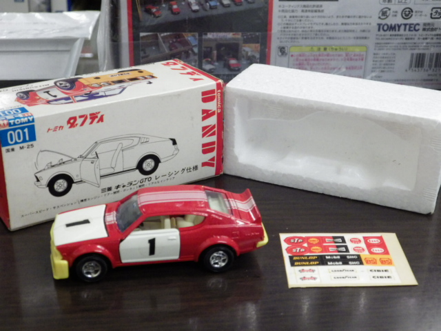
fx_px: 752
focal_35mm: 59
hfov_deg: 32.7
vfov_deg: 24.8
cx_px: 220
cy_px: 166
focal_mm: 10.7
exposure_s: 1/50
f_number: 4
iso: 800
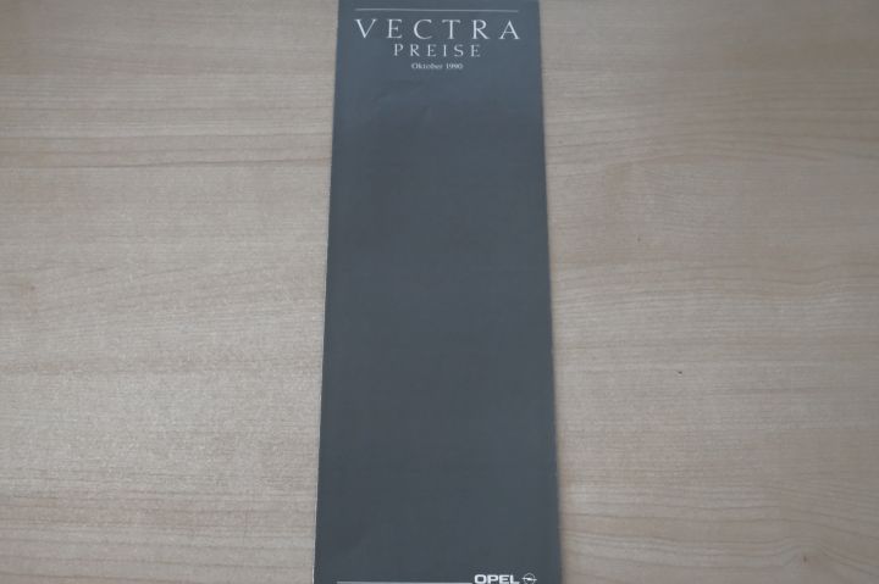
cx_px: 440
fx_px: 1049
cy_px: 292
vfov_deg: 31.1
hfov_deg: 45.5
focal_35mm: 43
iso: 6400
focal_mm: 28.9
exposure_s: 1/30
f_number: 7.1
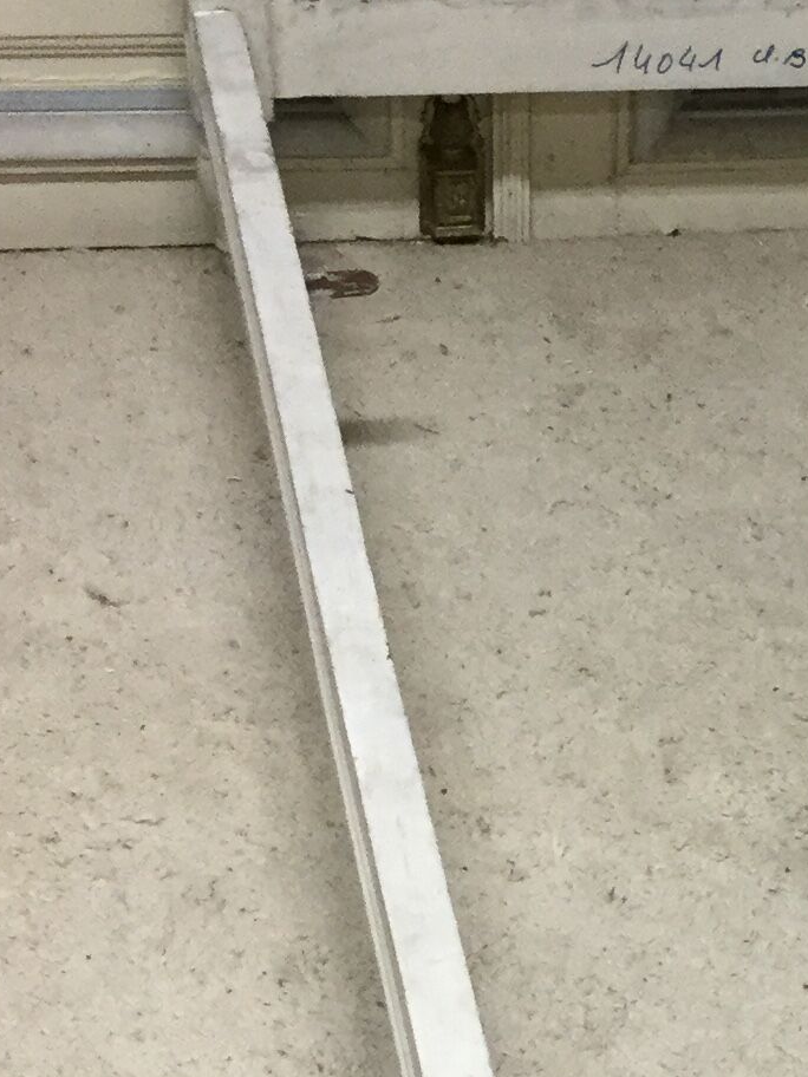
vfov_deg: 17.6
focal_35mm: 111
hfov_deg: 12.7
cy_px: 879
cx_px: 1188
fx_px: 3455
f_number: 2.4
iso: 100
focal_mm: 3.3
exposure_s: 1/33
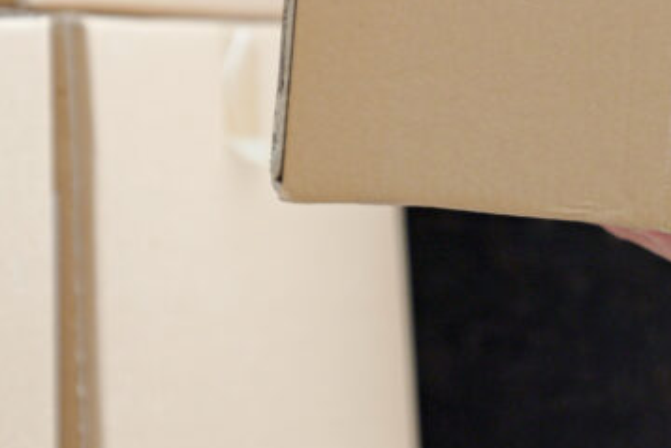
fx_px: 5610
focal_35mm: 301
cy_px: -146
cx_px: 449
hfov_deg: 6.8
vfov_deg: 4.5
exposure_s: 1/1600
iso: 640
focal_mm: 105
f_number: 4
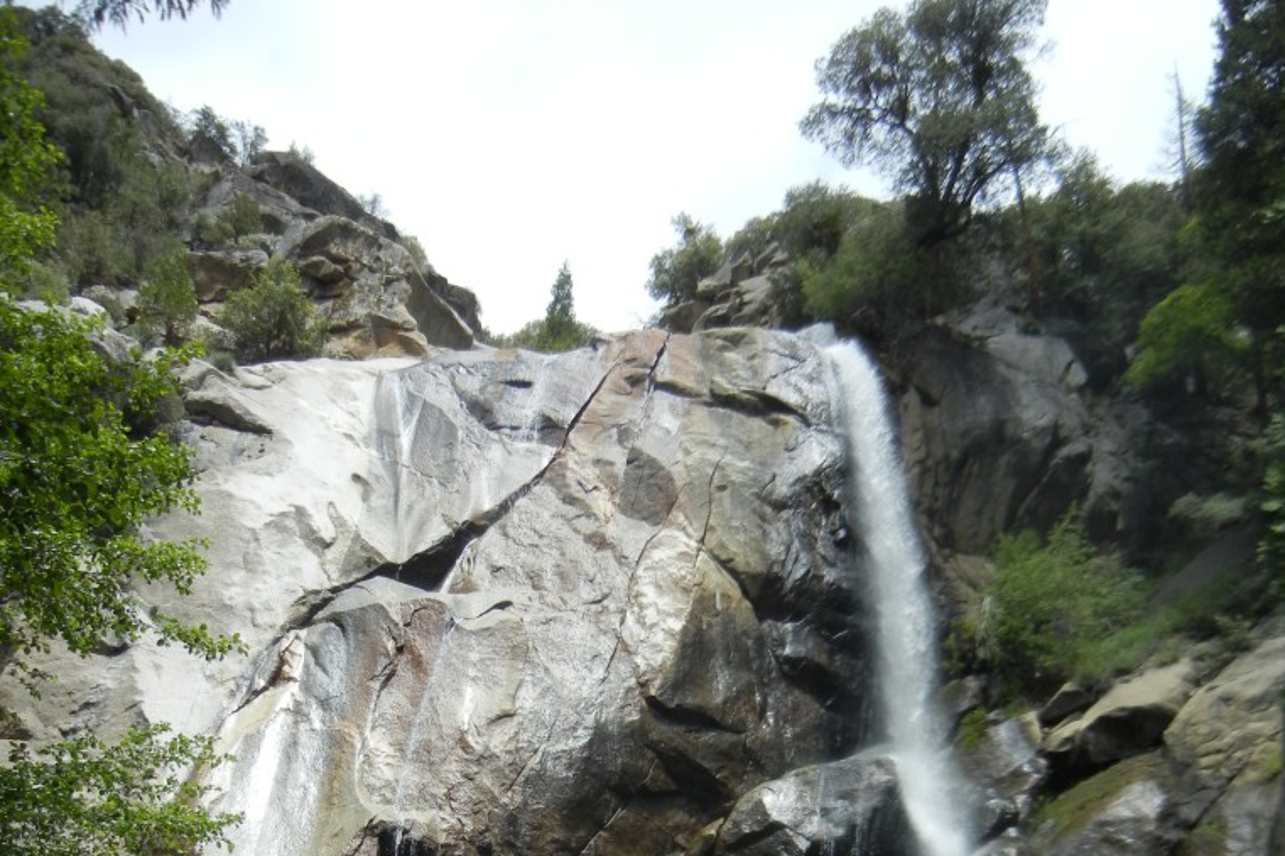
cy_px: 859
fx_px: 1499
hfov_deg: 46.4
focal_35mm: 42
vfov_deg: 29.7
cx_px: 645
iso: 160
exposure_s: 1/386
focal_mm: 5.4
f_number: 7
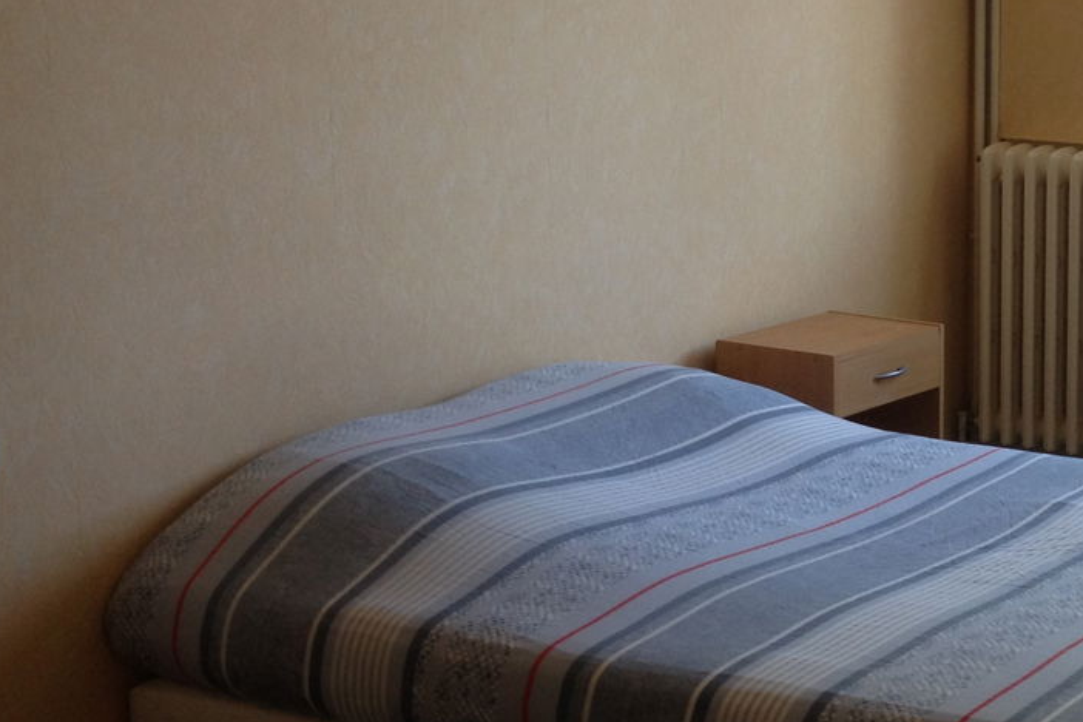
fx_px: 2497
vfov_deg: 16.5
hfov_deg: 23.6
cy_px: 342
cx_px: 1048
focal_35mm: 83
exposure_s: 1/24
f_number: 2.4
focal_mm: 4.28
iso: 50
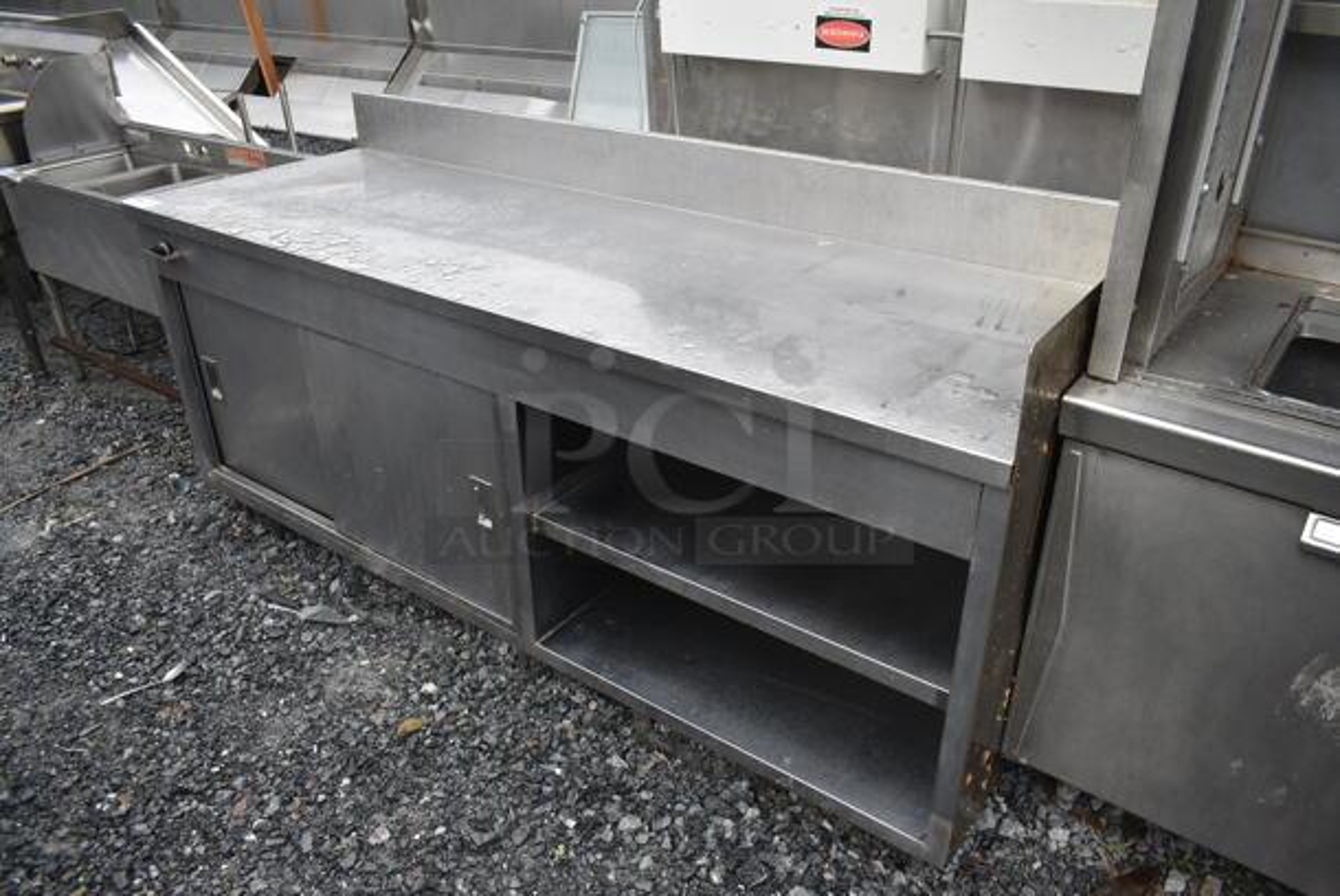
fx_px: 1006
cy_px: 448
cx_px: 670
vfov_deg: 48.0
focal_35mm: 27
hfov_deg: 67.3
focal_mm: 18
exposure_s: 1/100
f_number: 5
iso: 100
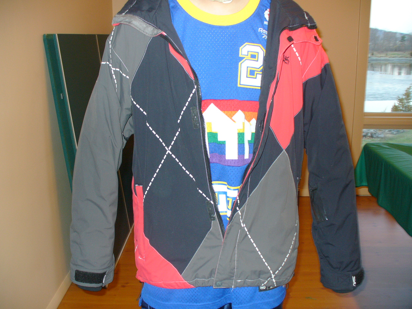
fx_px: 440
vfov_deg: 38.7
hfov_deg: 50.1
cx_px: 206
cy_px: 154
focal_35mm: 37
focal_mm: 6.1
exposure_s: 1/8
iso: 100
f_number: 2.8
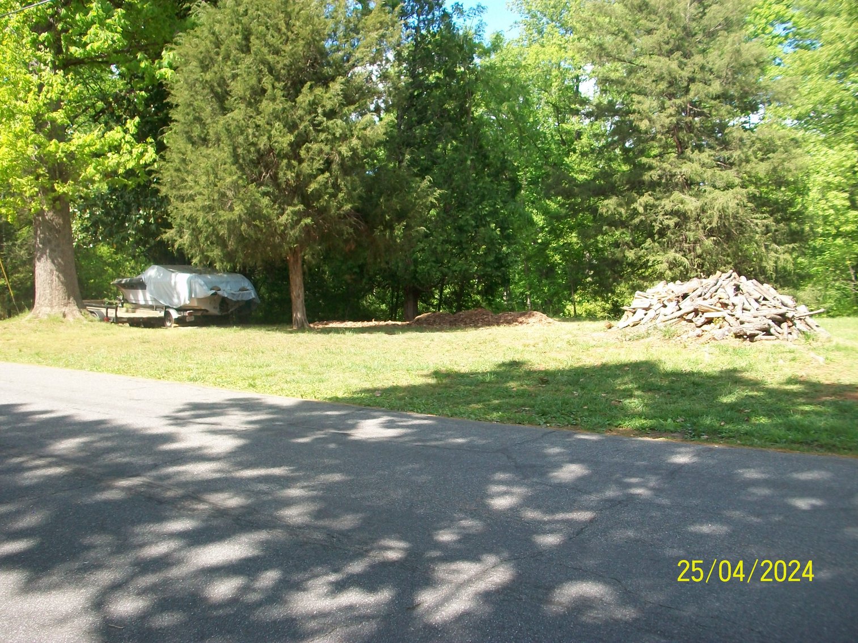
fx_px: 843
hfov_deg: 54.0
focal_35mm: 34
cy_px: 322
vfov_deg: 41.8
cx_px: 429
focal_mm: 5.7
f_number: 2.8
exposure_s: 1/400
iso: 80
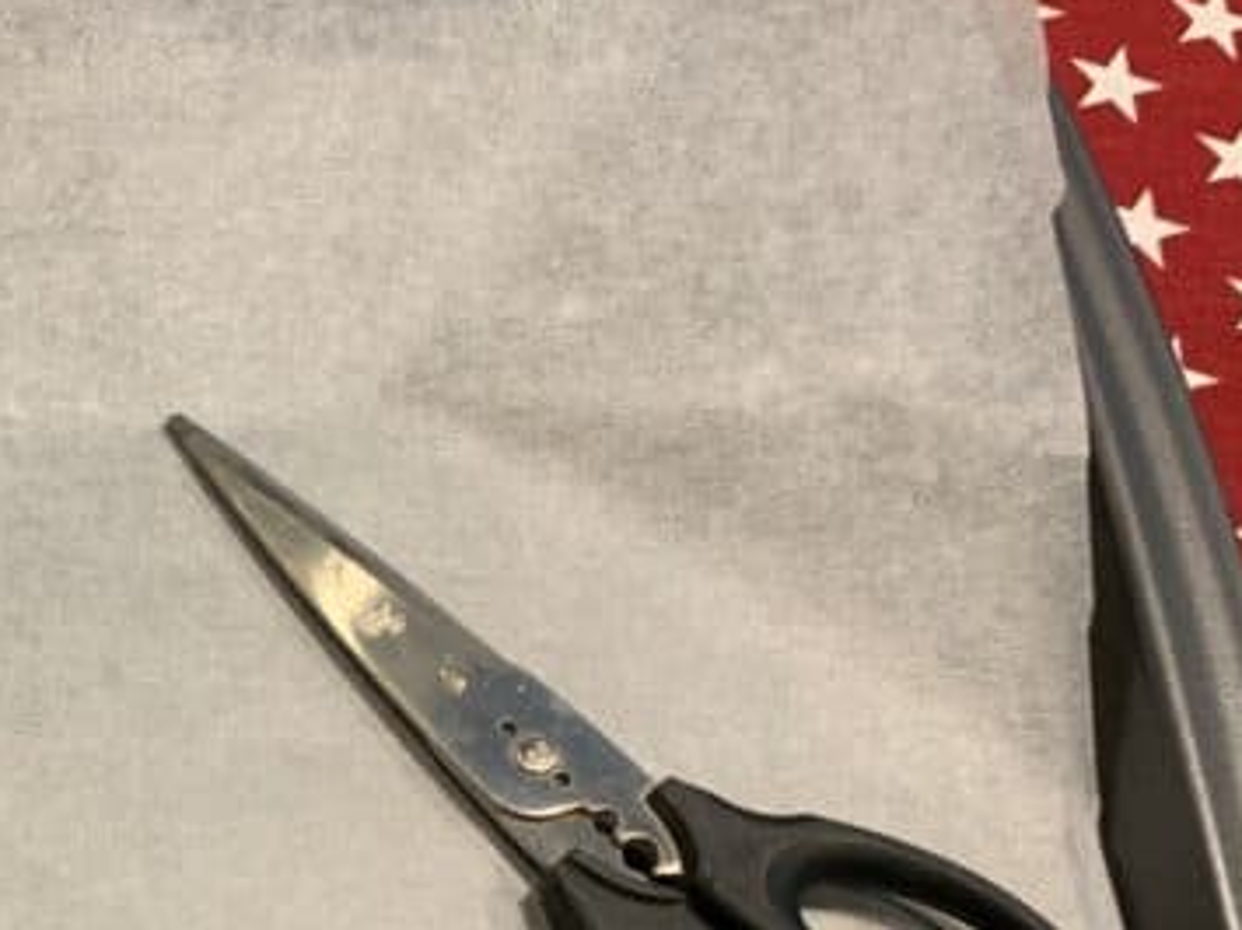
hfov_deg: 24.0
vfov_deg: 19.3
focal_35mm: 75
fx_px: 2690
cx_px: -182
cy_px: 822
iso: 160
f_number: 1.8
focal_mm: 4.25
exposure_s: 1/60
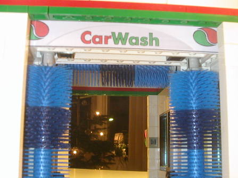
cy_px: 100
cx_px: 136
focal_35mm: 53
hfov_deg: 36.1
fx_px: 364
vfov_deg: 27.5
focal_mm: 5.6
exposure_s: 1/8
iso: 200
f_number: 4.5
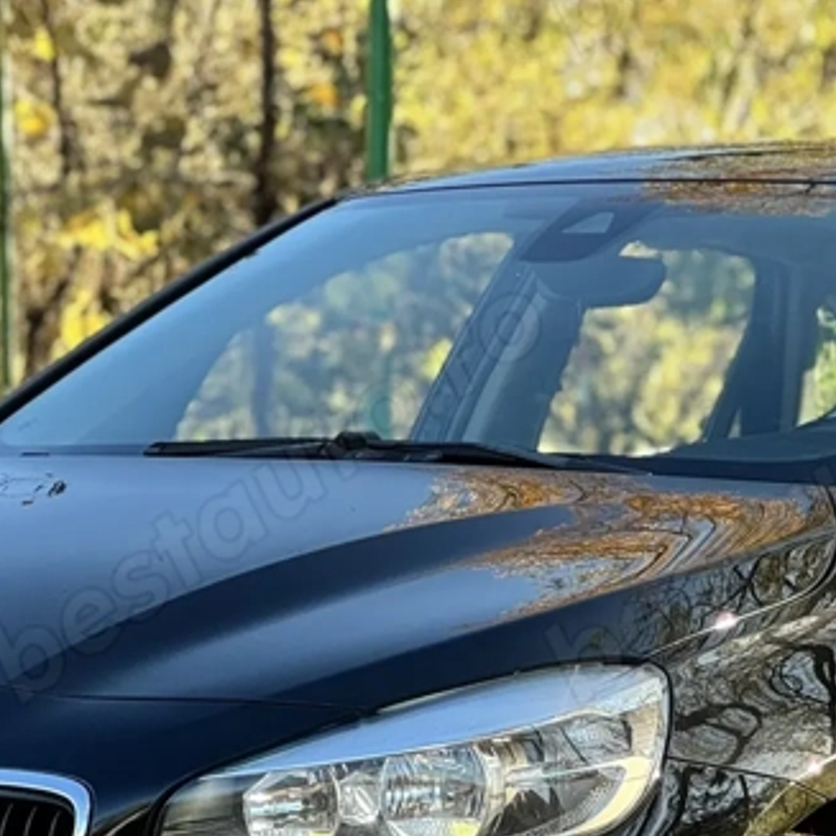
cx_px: 598
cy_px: 547
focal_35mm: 208
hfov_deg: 8.4
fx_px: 5683
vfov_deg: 8.4
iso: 32
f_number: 2.8
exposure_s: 1/99
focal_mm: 9
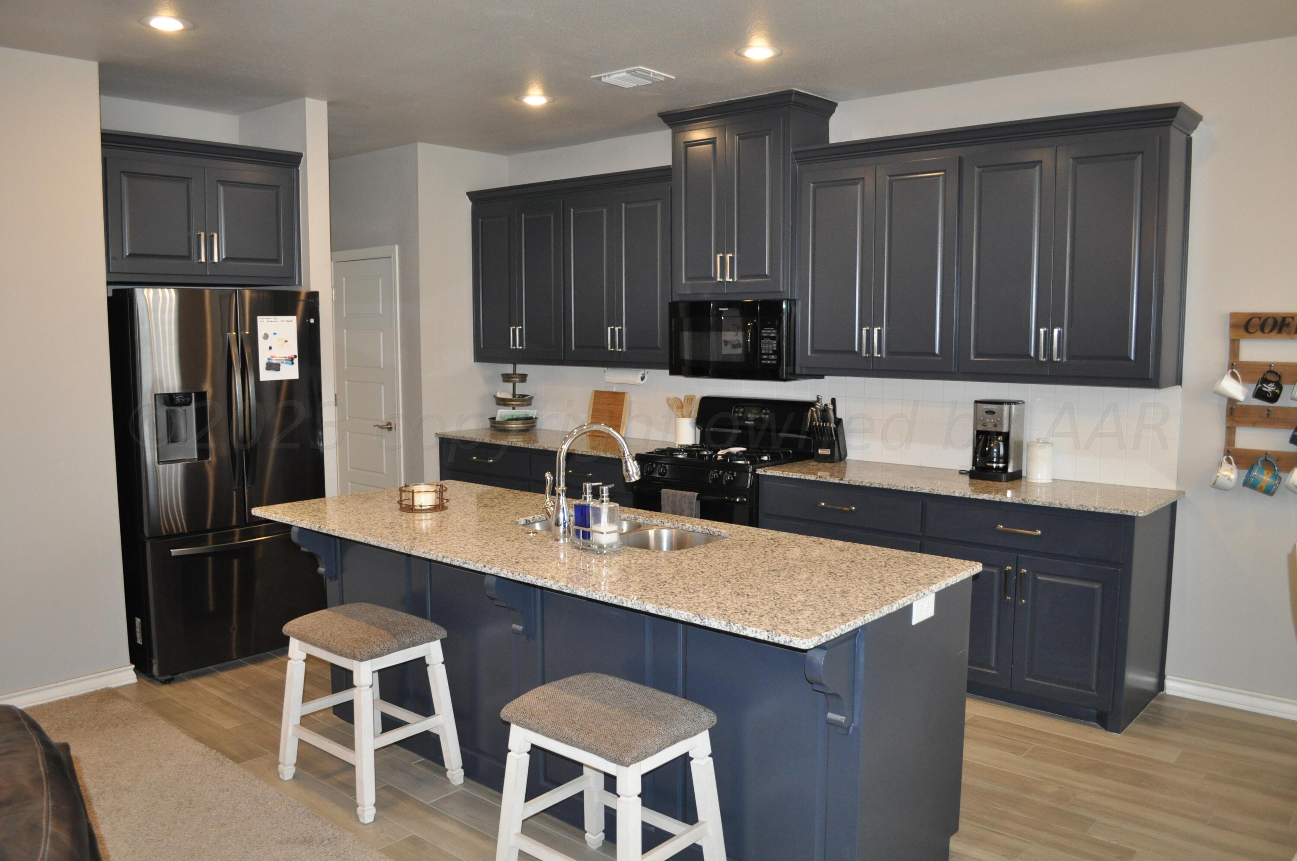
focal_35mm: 27
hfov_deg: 67.4
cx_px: 648
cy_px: 430
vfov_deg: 47.8
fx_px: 971
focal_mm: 18
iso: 800
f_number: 3.5
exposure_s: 1/100
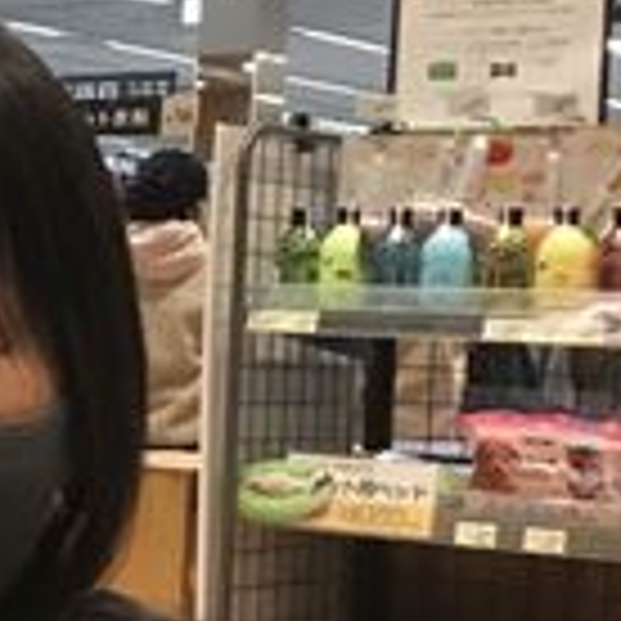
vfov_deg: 14.6
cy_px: 338
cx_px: -572
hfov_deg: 13.0
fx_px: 2415
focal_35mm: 119
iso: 40
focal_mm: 3.3
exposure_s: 1/30
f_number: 2.4
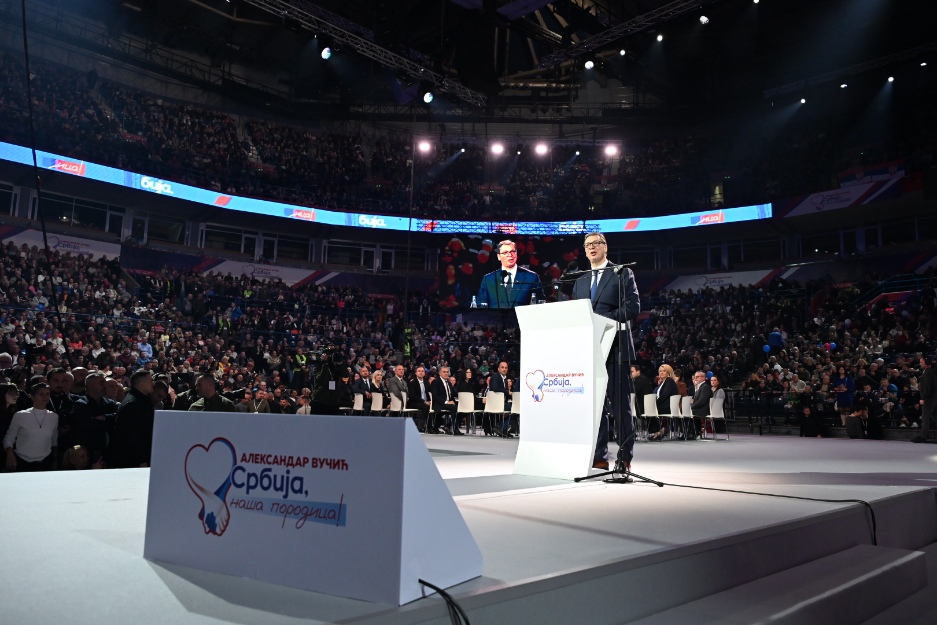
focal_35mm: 28
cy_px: 312
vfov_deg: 45.7
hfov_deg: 64.6
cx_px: 468
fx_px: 742
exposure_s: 1/500
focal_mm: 28.5
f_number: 4
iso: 4000
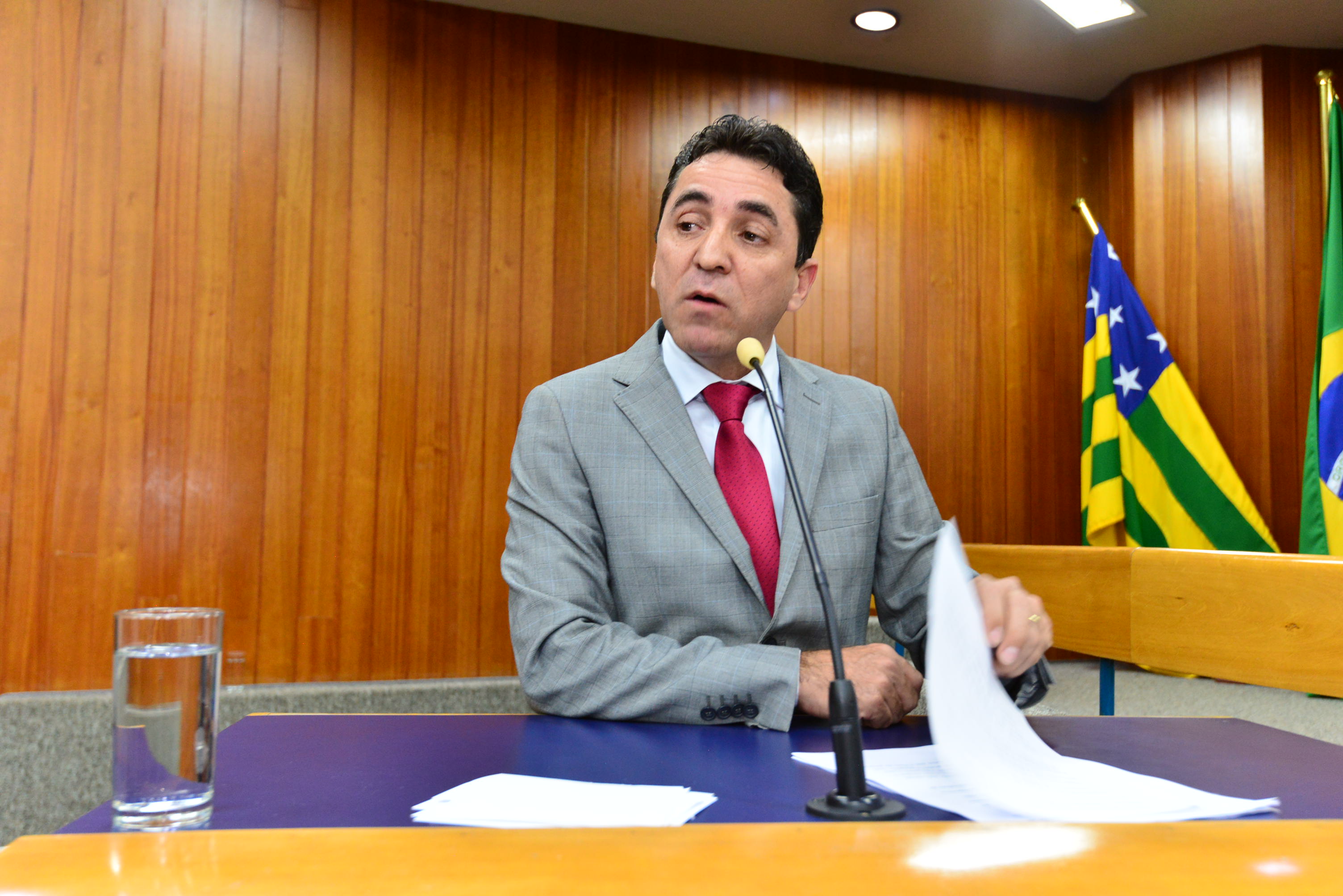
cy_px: 448
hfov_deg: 54.4
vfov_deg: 37.9
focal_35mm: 35
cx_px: 672
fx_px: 1306
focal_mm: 35
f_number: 5.6
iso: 2500
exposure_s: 1/60
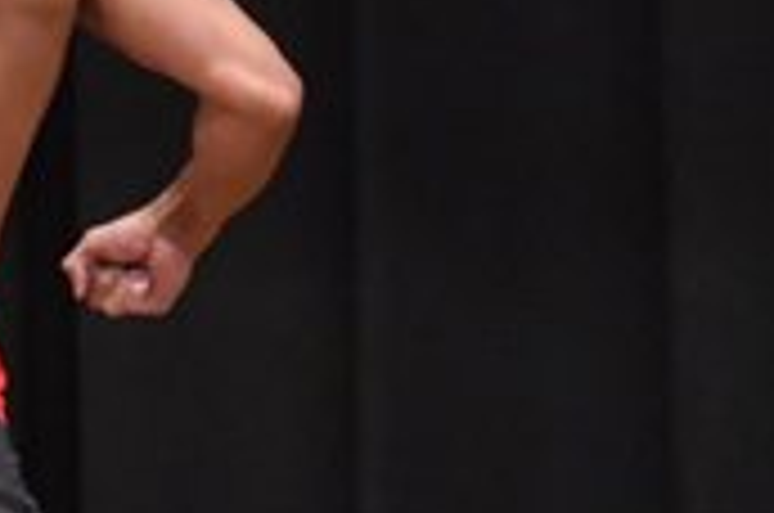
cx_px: -187
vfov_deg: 1.3
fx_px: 21782
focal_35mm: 1015
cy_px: 477
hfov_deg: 2.0
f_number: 5.6
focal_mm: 150
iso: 6400
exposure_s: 1/400
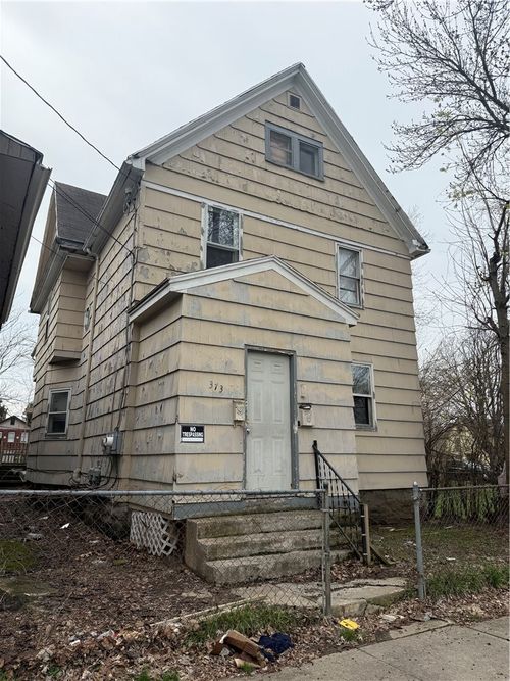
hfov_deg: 56.8
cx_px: 255
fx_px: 472
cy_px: 340
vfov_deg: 71.6
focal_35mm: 24
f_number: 1.78
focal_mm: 6.76
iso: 100
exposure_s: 1/4167
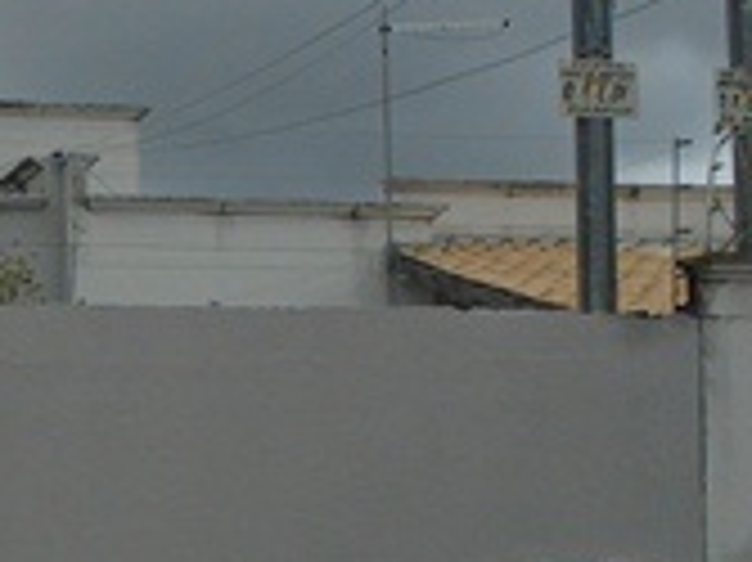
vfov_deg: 13.7
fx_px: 2345
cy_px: 348
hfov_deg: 17.3
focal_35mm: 108
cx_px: -176
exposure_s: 1/800
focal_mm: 6.4
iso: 100
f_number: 3.8
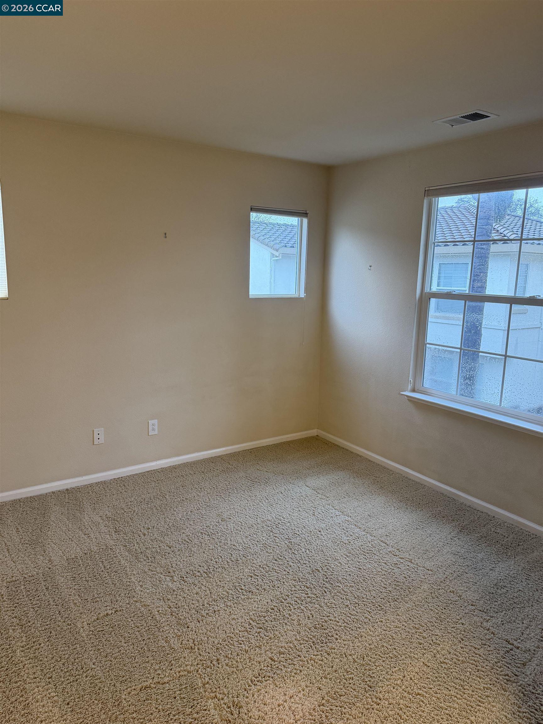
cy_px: 362
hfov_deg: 56.8
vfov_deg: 71.6
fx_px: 502
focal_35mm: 24
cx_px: 272
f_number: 1.78
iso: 320
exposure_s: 1/120
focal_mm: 6.76
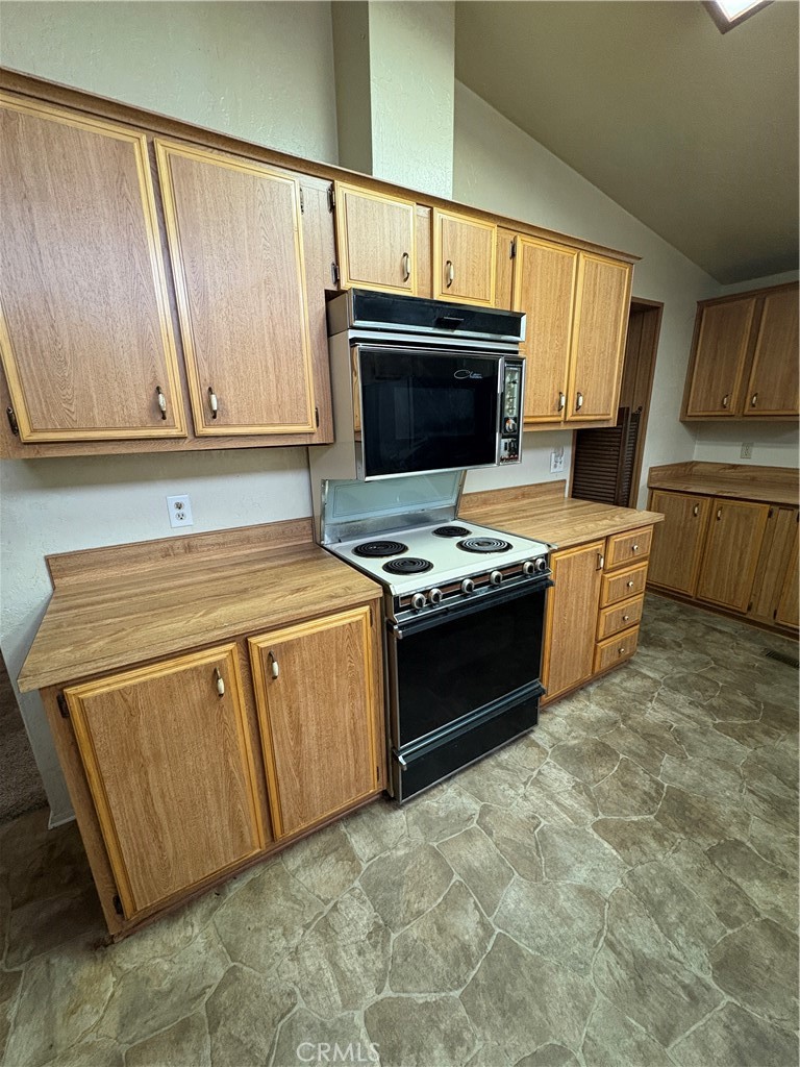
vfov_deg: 102.1
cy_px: 534
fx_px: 431
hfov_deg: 85.7
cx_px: 400
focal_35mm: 14
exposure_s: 1/60
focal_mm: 2.22
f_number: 2.2
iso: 400
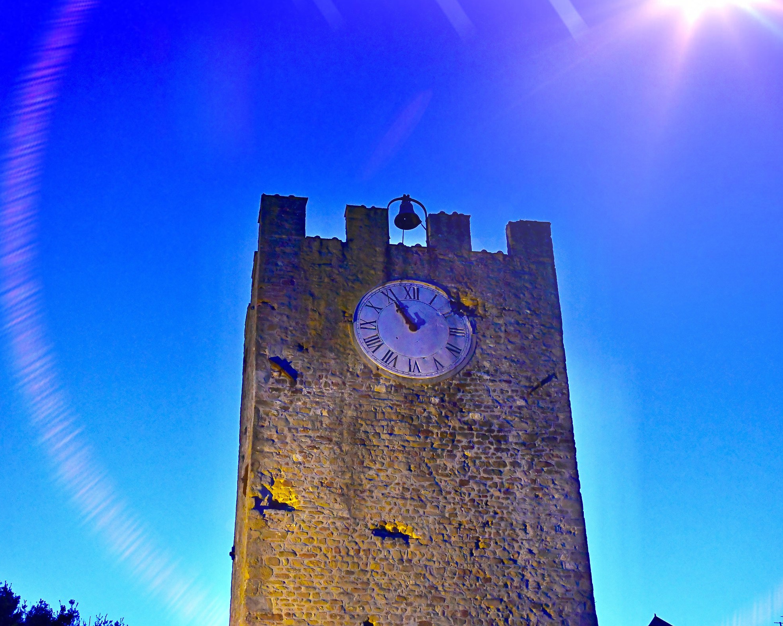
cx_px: 419
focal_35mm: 58
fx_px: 1344
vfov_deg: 26.2
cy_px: 310
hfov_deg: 32.5
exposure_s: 1/25
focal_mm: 34
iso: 3200
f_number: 7.1
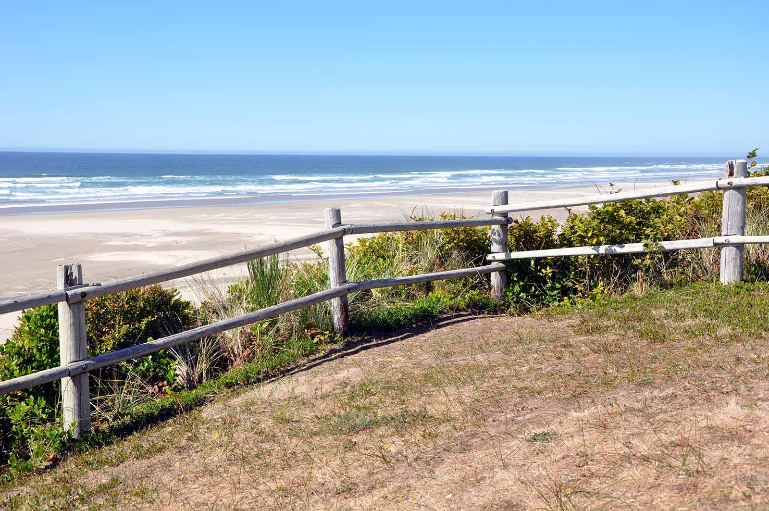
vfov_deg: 31.8
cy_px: 256
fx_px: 896
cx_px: 384
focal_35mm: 42
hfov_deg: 46.4
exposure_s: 1/320
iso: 200
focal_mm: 28
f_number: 9
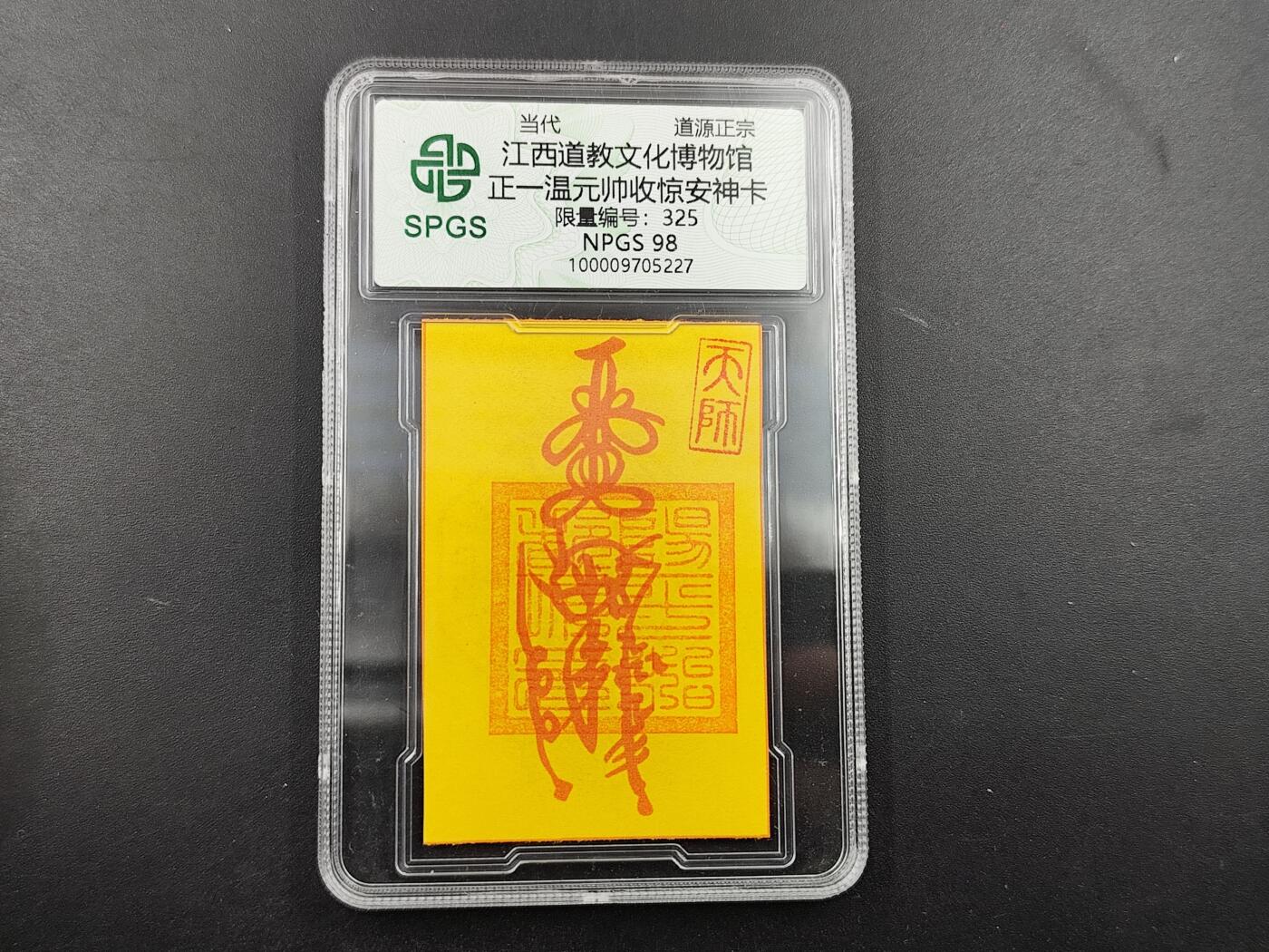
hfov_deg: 44.8
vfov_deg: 34.3
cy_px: 476
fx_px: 1540
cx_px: 634
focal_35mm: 42
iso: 80
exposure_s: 1/100
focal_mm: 6.14
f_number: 1.65
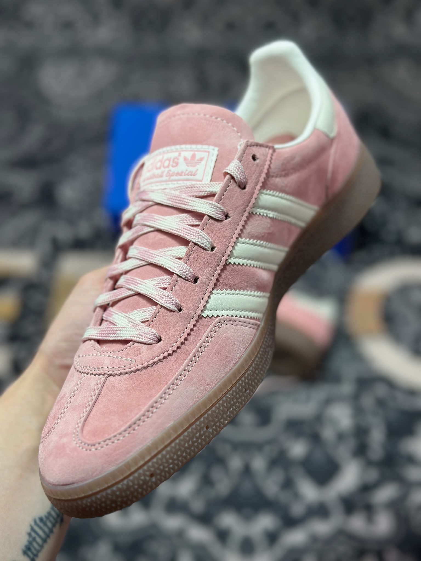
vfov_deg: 39.7
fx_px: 778
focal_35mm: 48
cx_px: 210
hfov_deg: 30.3
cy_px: 280
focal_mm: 6.86
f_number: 1.78
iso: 80
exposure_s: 1/685
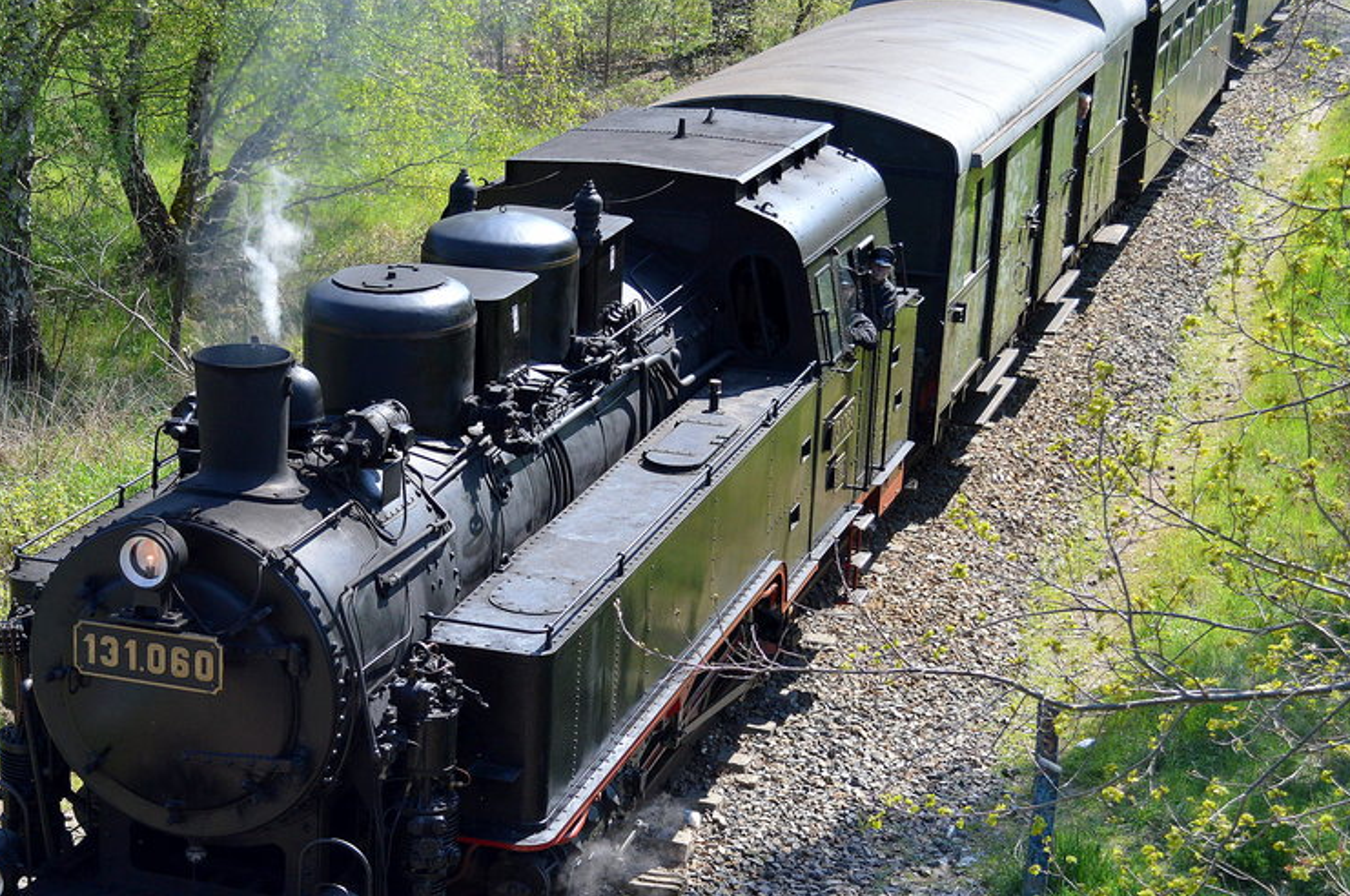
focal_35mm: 68
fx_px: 2547
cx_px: 432
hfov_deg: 29.5
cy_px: 631
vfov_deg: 19.9
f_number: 4.5
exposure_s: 1/800
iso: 400
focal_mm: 28
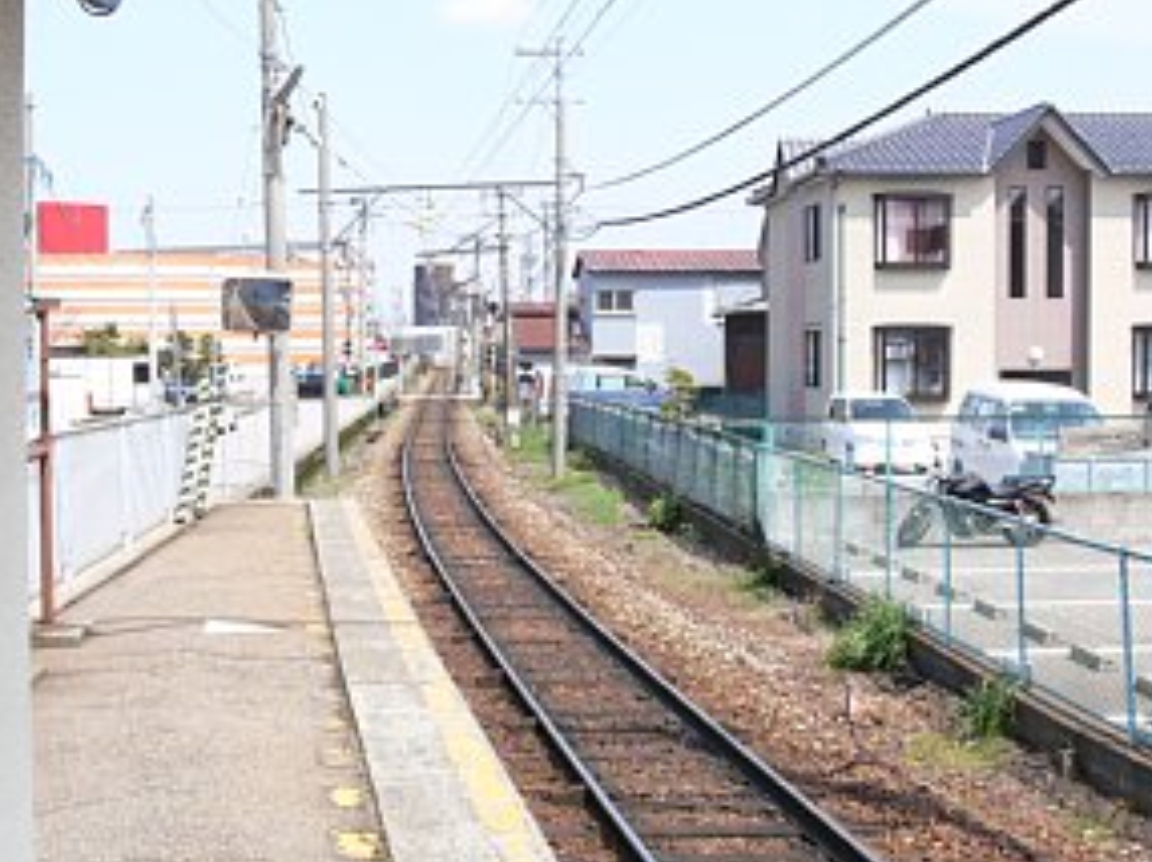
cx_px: 371
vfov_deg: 29.6
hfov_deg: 38.4
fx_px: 1629
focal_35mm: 49
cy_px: 435
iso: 80
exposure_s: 1/160
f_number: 5.6
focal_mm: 7.4
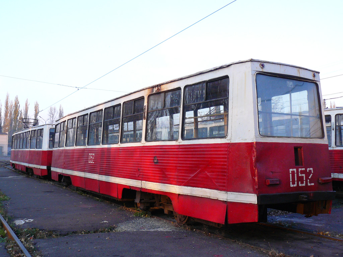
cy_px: 128
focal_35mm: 36
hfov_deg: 51.4
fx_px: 357
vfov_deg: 39.7
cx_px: 172
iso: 200
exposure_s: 1/200
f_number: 3.2
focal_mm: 6
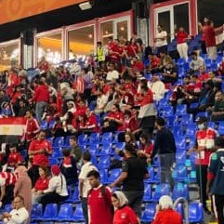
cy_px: 4
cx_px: -20
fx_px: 937
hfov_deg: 13.4
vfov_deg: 13.5
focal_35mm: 128
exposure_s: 1/105
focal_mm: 6
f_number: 2
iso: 160
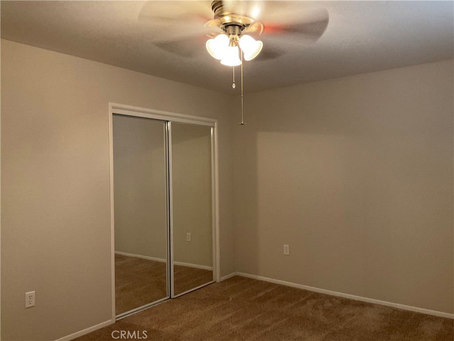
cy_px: 170
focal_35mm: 29
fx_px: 380
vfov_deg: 48.2
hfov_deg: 61.7
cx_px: 227
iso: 320
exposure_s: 1/30
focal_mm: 3
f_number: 1.8
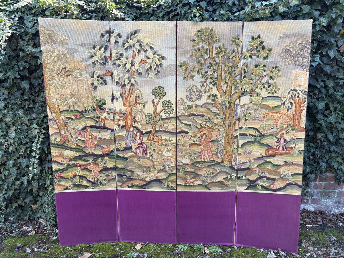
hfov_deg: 67.3
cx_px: 172
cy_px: 129
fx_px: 258
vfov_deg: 53.1
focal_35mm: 26
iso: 32
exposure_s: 1/134
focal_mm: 5.96
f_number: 1.6
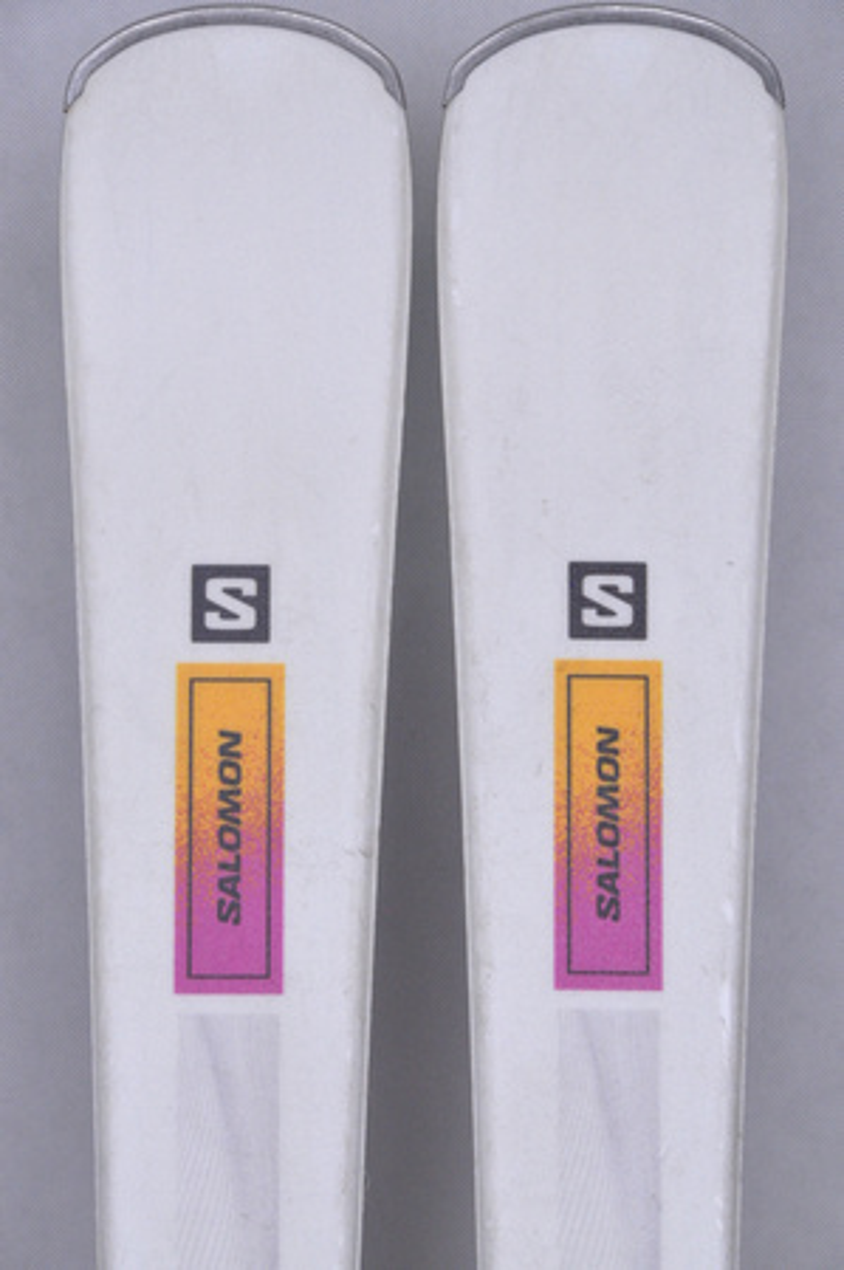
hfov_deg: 8.7
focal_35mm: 158
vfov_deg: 13.1
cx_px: 422
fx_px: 5551
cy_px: 635
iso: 3200
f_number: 9.5
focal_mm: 105
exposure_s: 1/125
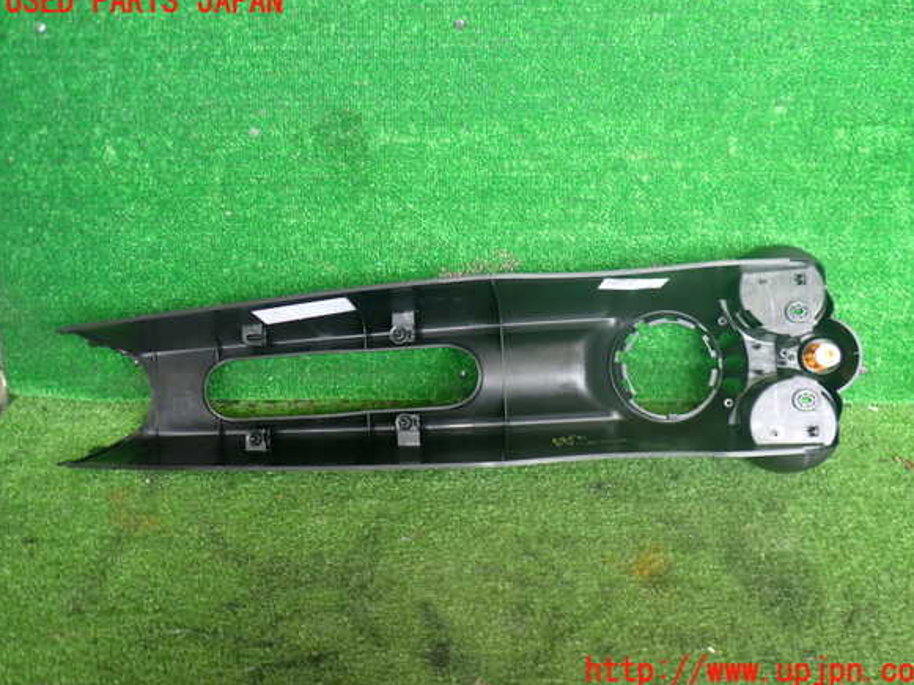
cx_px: 469
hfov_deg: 58.4
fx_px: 818
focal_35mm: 31
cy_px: 337
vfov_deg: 45.4
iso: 200
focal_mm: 5.4
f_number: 2.3
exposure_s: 1/60
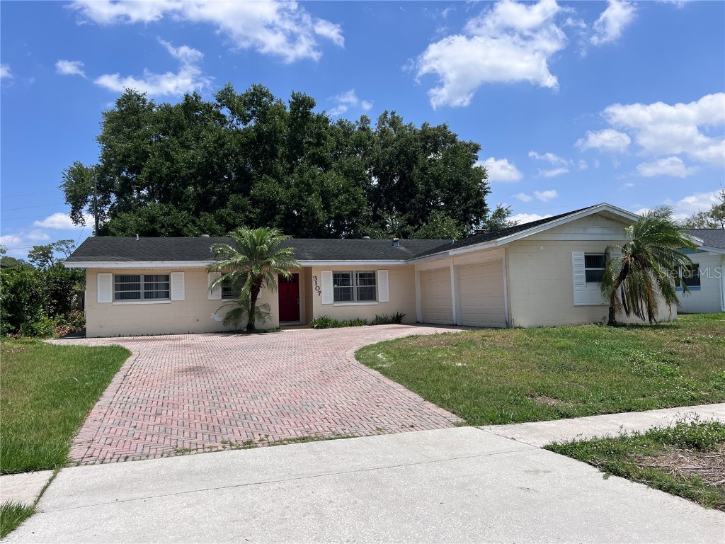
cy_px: 272
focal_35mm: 26
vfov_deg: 53.1
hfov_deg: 67.3
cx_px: 362
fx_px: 545
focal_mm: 5.7
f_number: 1.5
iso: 50
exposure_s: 1/6211
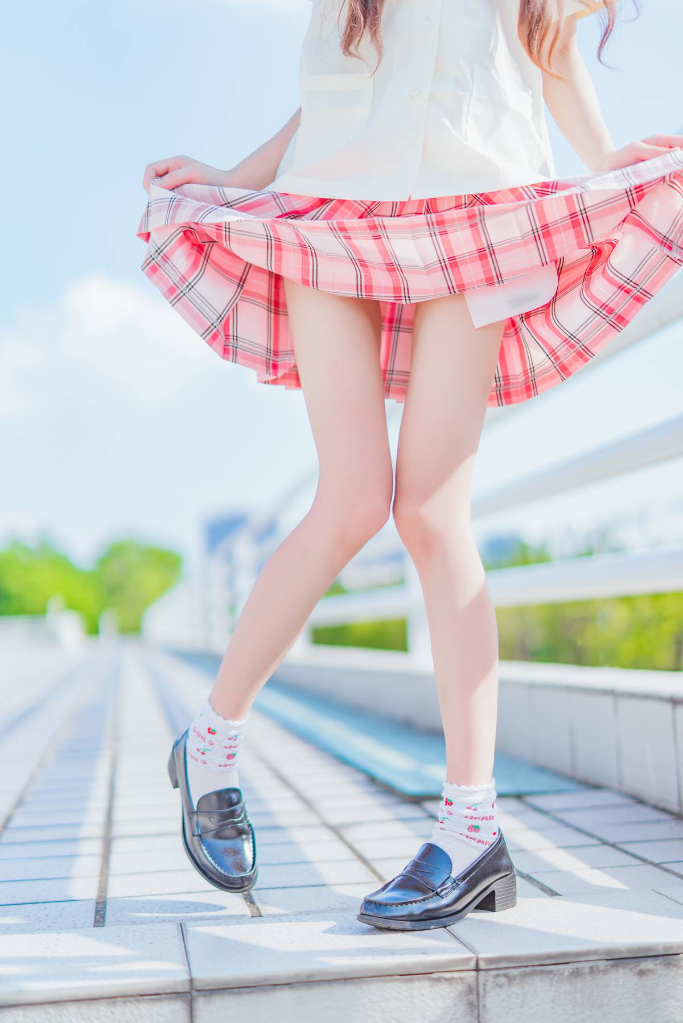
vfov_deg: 39.6
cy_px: 512
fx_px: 1422
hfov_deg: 27.0
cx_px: 342
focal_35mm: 50
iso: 100
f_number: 1.4
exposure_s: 1/2500
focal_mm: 50
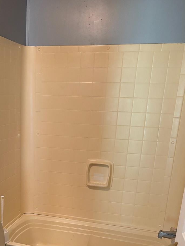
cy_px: 199
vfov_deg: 41.0
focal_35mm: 44
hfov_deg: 32.3
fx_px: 314
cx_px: 47
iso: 320
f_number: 1.6
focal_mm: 5.96
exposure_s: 1/60
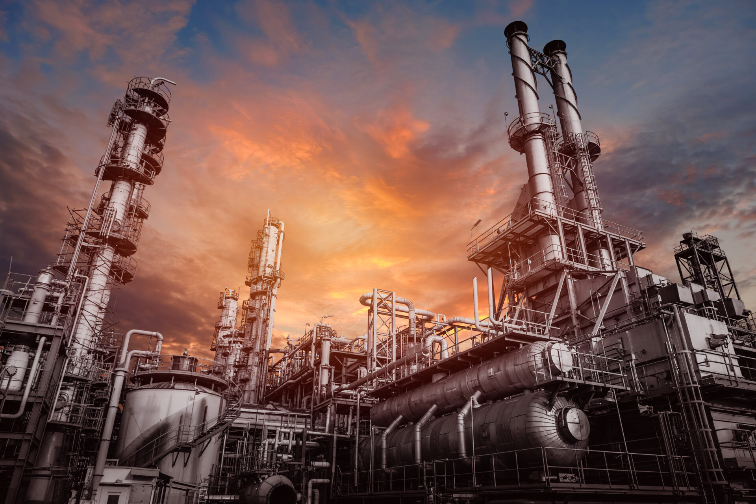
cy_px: 252
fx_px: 504
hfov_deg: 73.7
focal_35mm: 24
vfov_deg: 53.1
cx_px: 378
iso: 200
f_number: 8
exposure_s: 1/170
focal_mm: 16
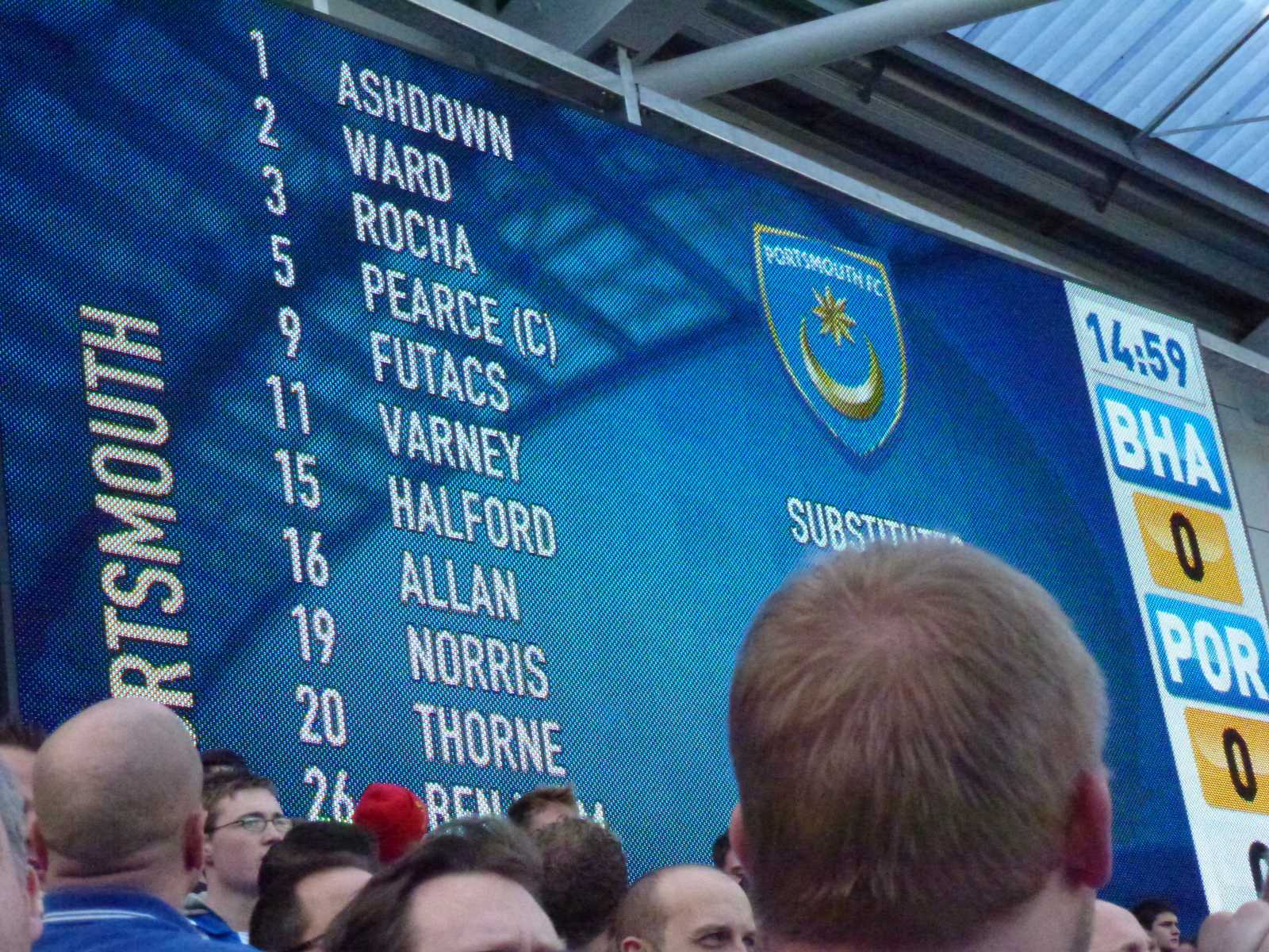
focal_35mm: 71
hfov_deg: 27.4
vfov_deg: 20.7
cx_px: 634
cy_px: 476
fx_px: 2603
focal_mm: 12.7
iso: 1600
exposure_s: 1/1600
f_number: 4.7
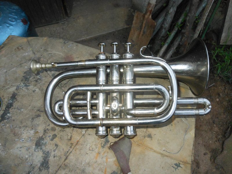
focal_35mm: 28
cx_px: 116
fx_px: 188
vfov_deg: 49.7
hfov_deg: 63.4
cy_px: 87
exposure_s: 1/25
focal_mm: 5
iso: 400
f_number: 3.7
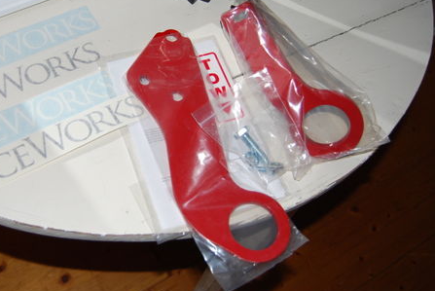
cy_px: 116
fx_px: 520
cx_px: 141
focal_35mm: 43
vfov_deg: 31.2
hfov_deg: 44.7
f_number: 3.8
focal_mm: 20
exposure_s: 1/60
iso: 200
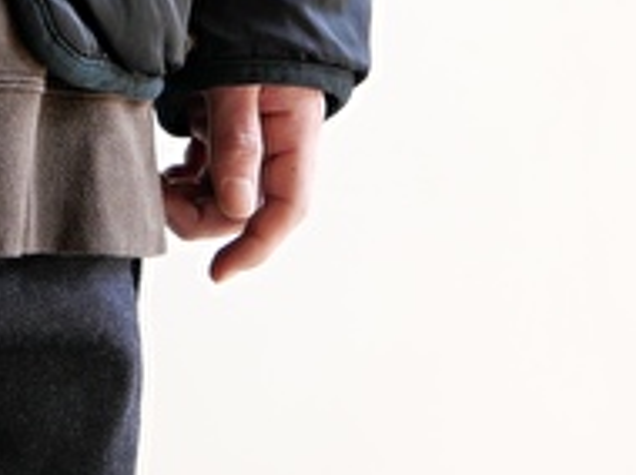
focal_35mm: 237
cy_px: -164
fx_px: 4349
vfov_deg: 6.2
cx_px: -308
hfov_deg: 8.2
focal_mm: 34
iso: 320
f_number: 2.8
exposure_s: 1/125
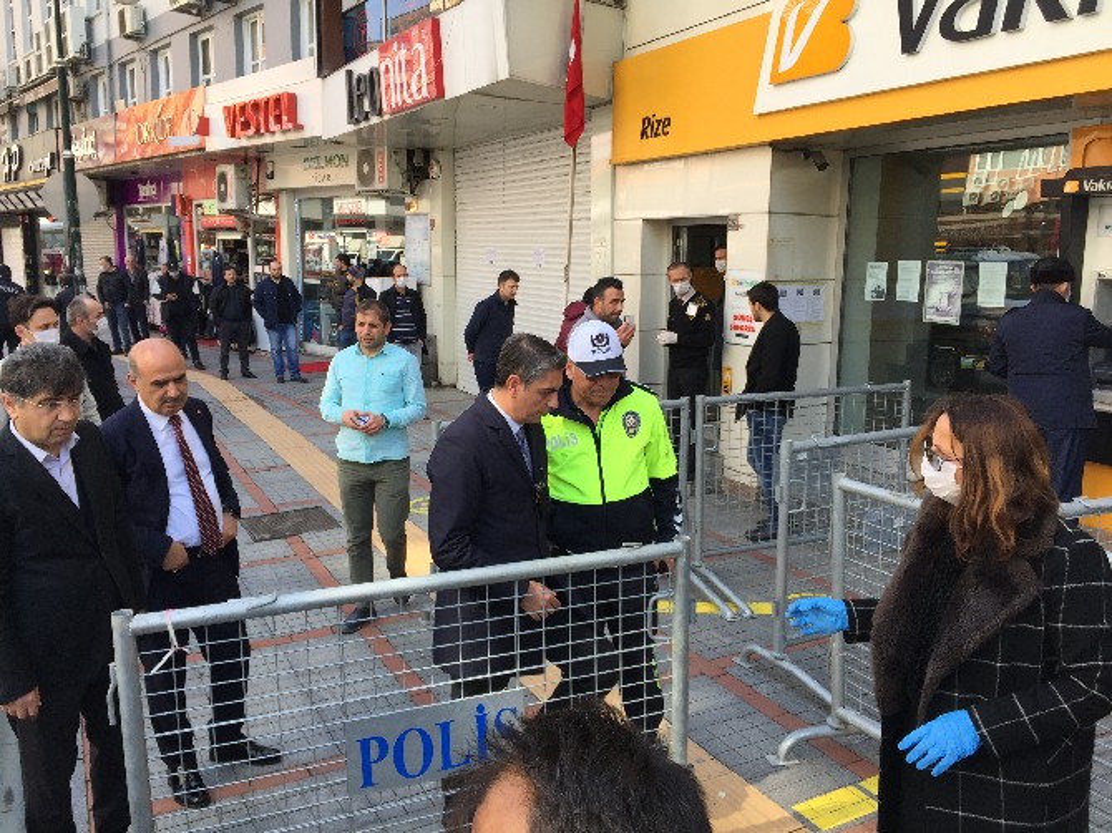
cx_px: 556
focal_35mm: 29
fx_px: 931
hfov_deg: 61.7
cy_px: 416
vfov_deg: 48.2
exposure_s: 1/399
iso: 32
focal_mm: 4.15
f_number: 2.2
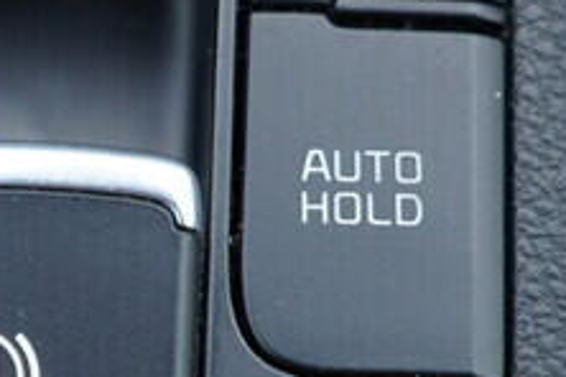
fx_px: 2610
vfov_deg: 8.3
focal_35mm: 166
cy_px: 307
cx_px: 8
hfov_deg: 12.2
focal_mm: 24
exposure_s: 1/40
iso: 200
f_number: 2.8
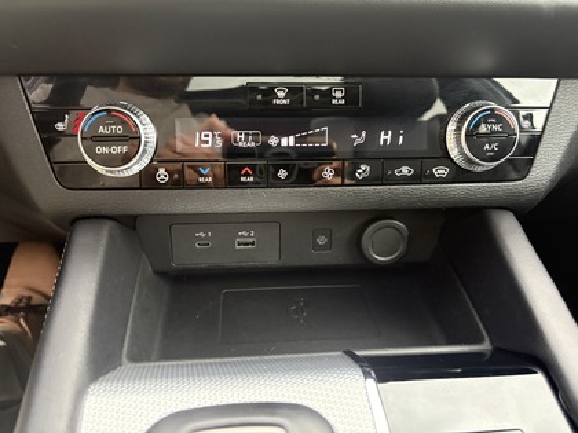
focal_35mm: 26
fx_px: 434
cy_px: 216
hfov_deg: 67.3
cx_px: 289
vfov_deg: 53.1
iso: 400
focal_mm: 5.96
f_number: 1.6
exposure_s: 1/59
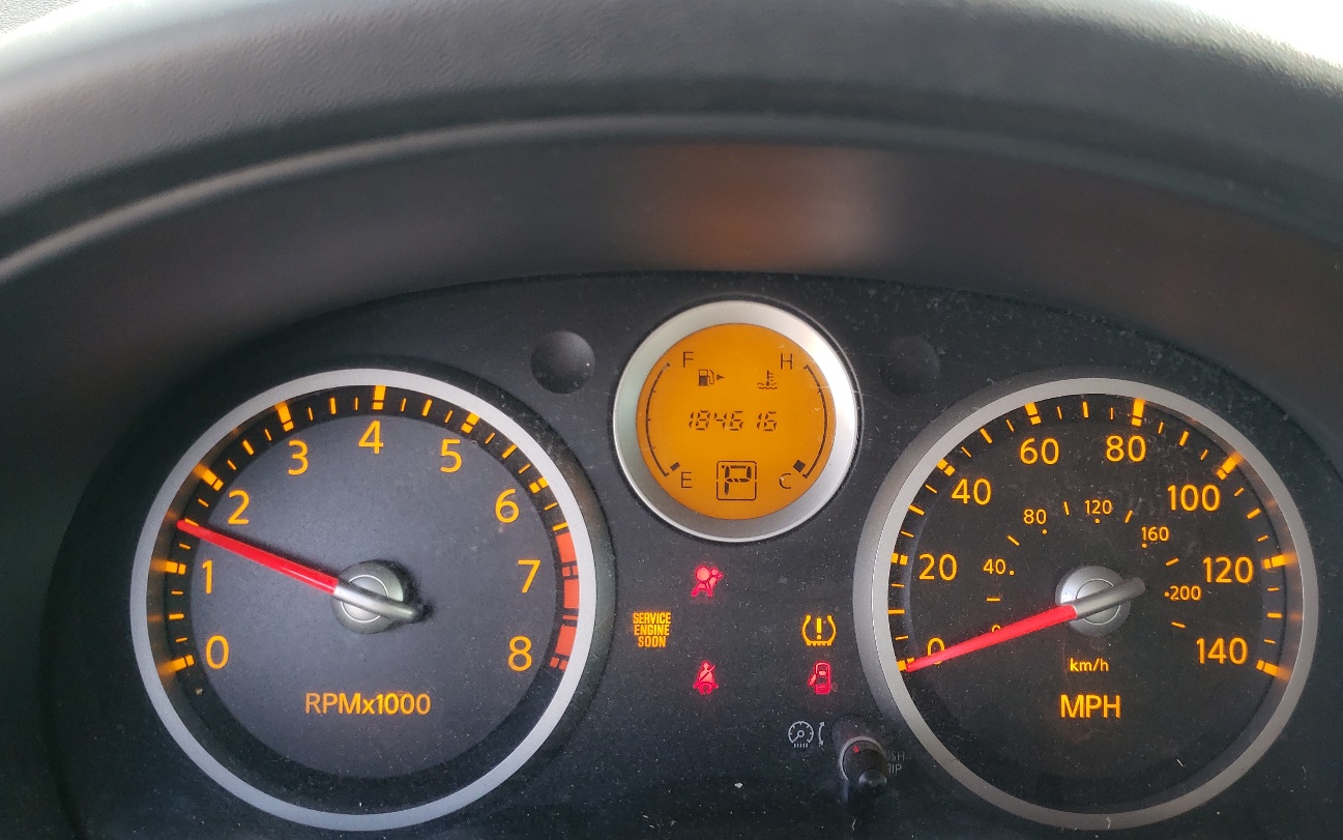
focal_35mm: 34
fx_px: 1245
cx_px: 779
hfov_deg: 56.4
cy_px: 433
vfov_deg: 37.3
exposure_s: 1/115
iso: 50
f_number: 1.5
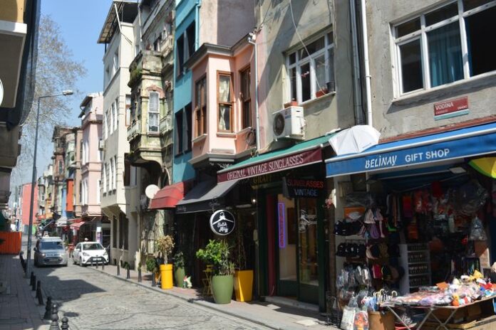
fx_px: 496
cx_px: 248
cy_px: 165
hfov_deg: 53.1
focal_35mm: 36
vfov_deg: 36.9
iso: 100
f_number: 8
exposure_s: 1/250
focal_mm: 24
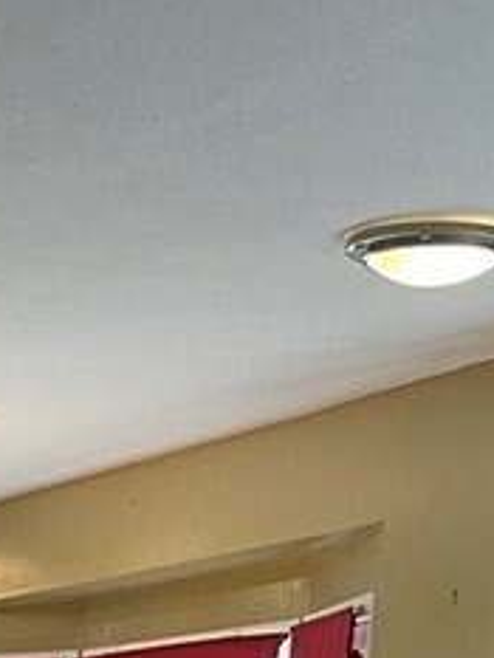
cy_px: 1485
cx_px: -260
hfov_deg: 10.7
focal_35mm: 134
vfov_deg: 12.2
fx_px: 2547
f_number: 1.6
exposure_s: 1/60
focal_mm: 5.1
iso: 160
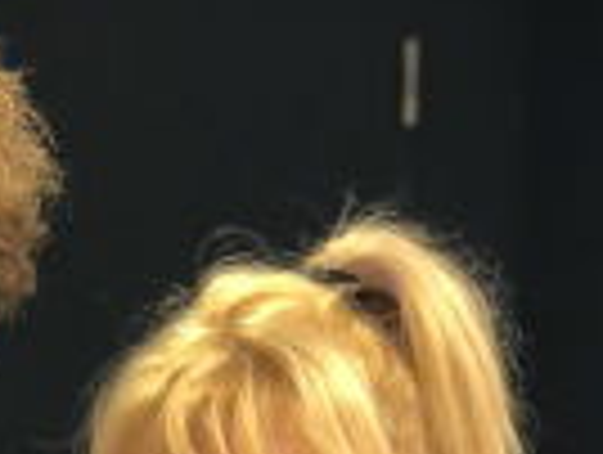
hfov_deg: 10.0
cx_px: -212
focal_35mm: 193
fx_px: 3368
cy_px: 398
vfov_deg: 7.7
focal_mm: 6
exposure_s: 1/40
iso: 100
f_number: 2.4
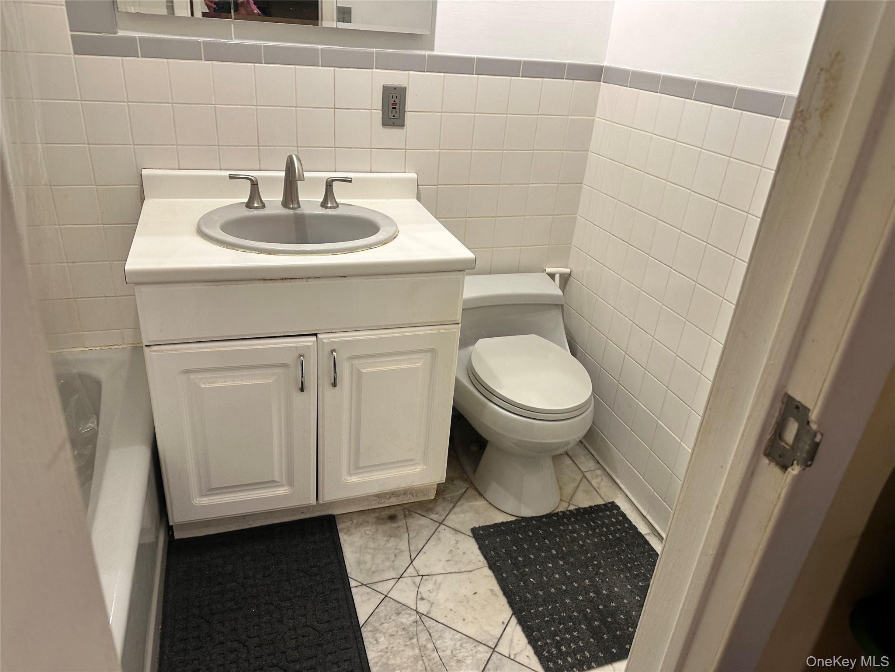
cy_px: 336
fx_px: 621
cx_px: 448
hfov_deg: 71.6
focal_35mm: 24
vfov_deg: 56.8
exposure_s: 1/60
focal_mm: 6.86
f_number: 1.78
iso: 125
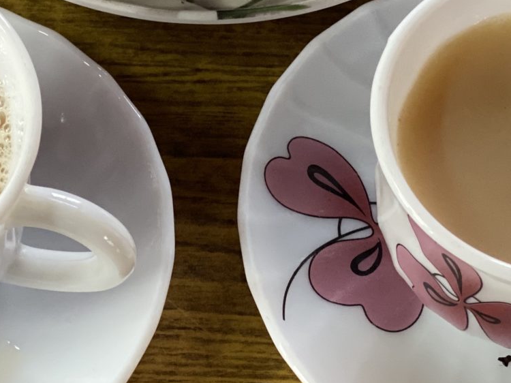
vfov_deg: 10.3
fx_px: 2096
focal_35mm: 142
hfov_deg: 13.9
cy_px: -46
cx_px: 211
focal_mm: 6
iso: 320
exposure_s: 1/40
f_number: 2
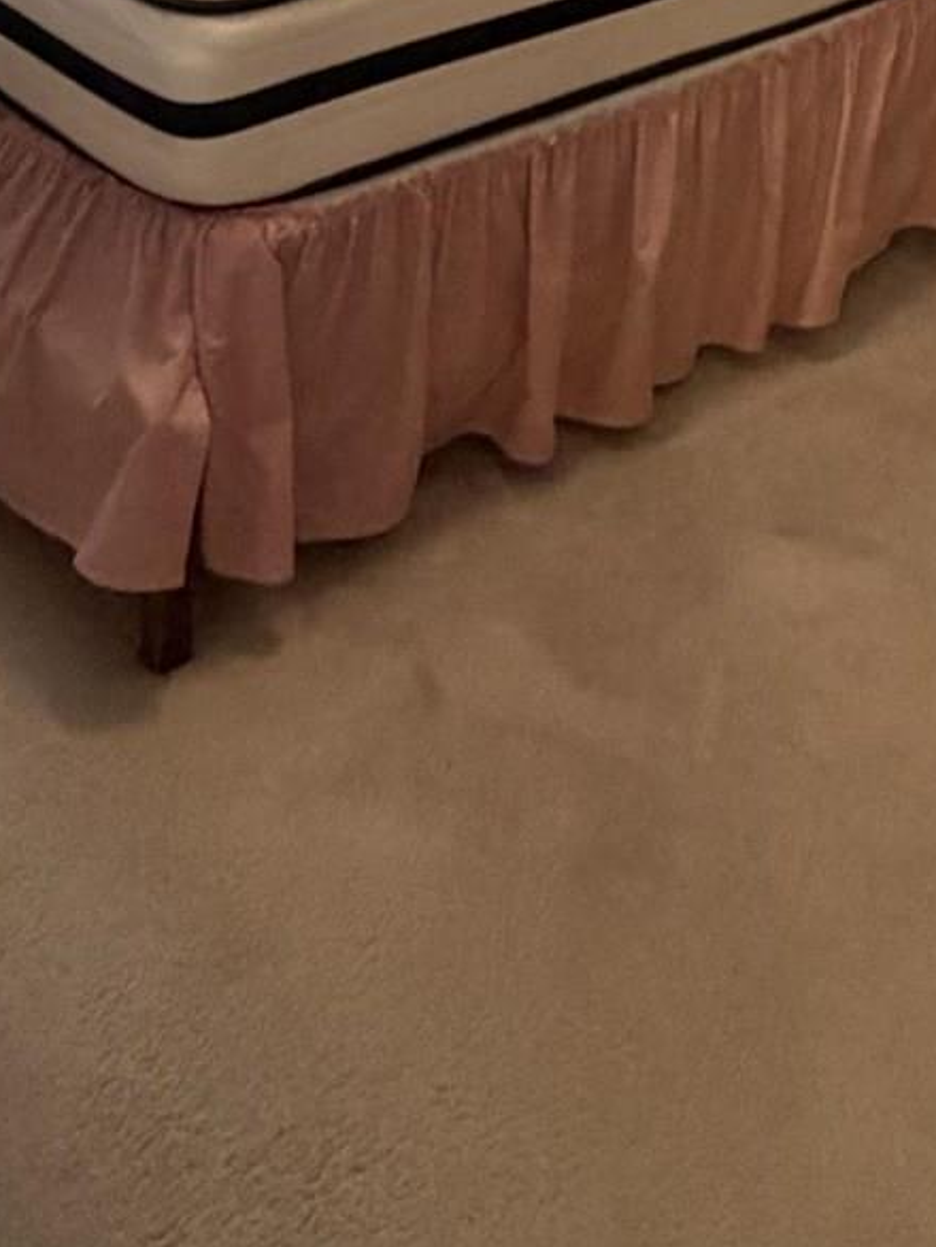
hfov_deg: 26.4
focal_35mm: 55
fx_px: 1981
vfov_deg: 28.3
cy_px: -400
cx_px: 655
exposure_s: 1/60
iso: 500
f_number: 2.2
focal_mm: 2.22
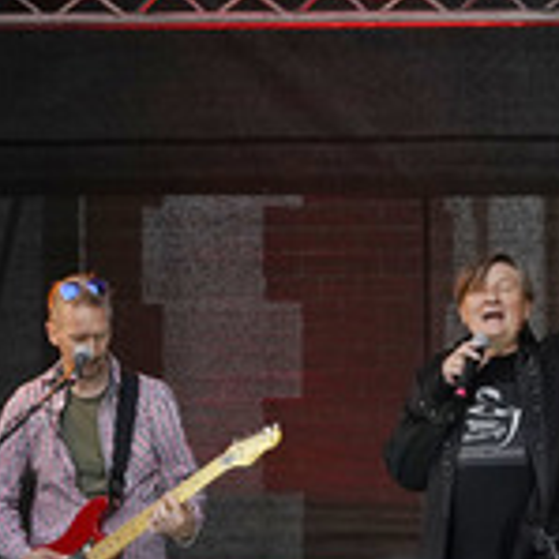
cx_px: 591
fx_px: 10030
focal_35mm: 549
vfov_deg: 3.2
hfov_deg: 3.2
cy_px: 420
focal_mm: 214
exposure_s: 1/400
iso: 2500
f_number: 6.3
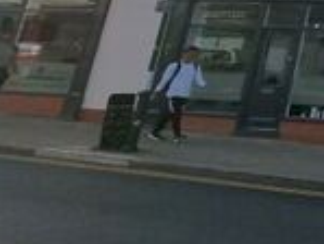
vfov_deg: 21.7
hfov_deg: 16.2
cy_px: -73
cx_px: 742
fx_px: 571
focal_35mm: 61
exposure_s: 1/3552
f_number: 2.2
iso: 50
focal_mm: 2.2
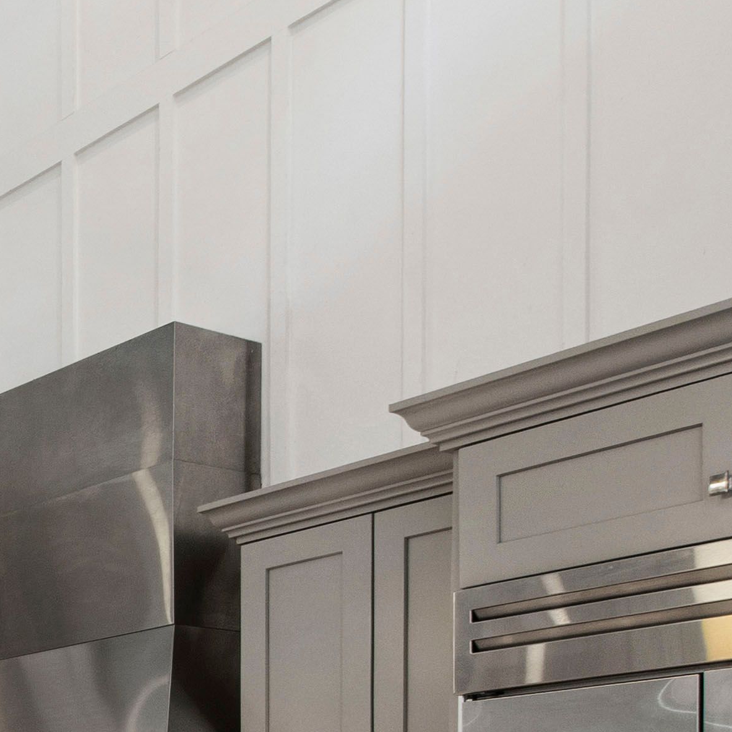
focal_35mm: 60
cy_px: 906
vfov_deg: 25.3
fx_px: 1435
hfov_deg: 22.8
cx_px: -389
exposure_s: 1/2
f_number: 8
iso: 200
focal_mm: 10
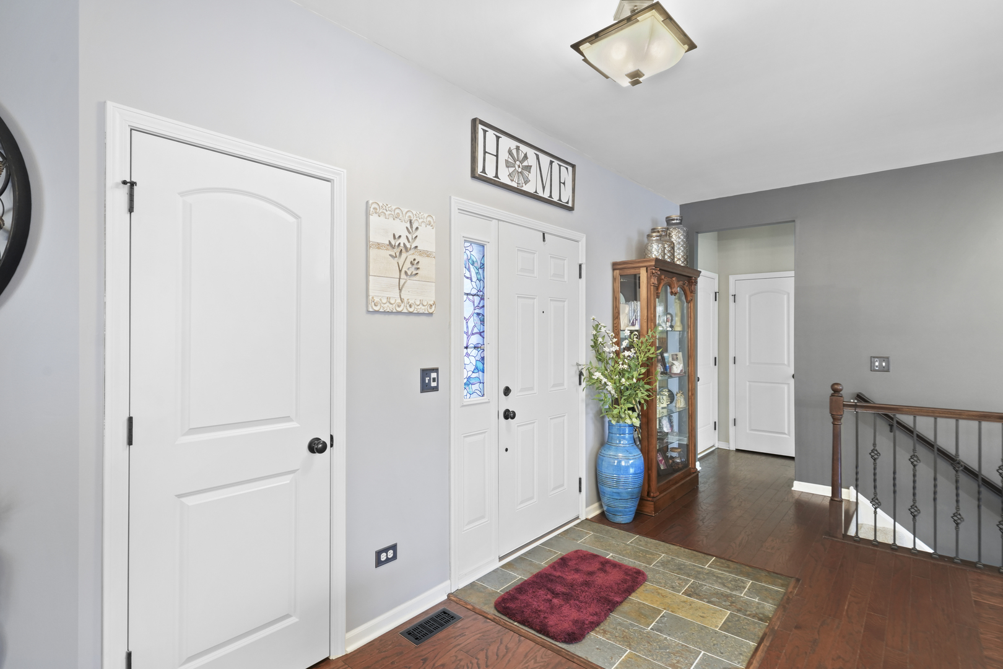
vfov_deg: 70.4
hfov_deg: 93.3
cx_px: 502
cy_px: 334
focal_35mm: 17
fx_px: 474
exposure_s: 1/2
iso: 800
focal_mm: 17
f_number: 8
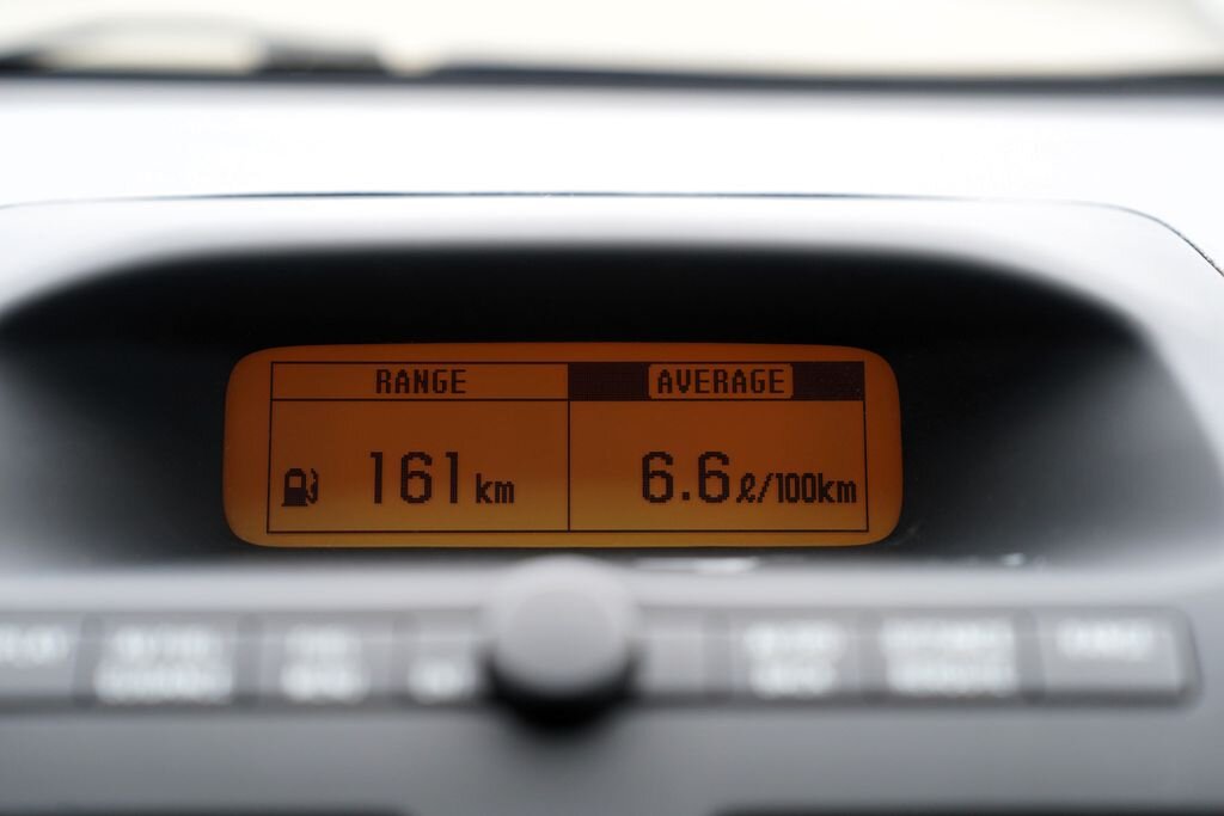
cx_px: 612
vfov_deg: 19.5
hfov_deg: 28.8
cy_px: 408
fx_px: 2380
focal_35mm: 70
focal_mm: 70
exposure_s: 1/160
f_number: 3.2
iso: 1600
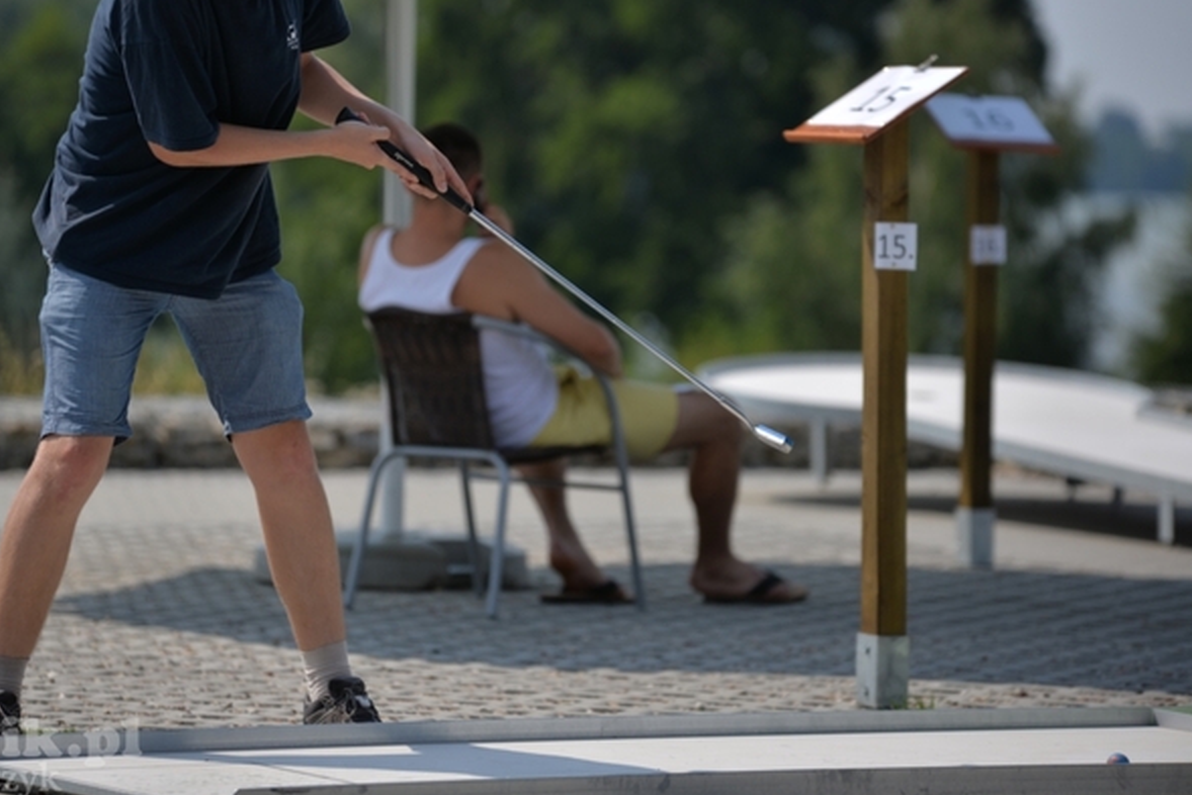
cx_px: 496
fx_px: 6392
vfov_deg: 7.1
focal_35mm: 193
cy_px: 334
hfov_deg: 10.7
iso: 100
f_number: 3.2
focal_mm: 160
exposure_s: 1/4000
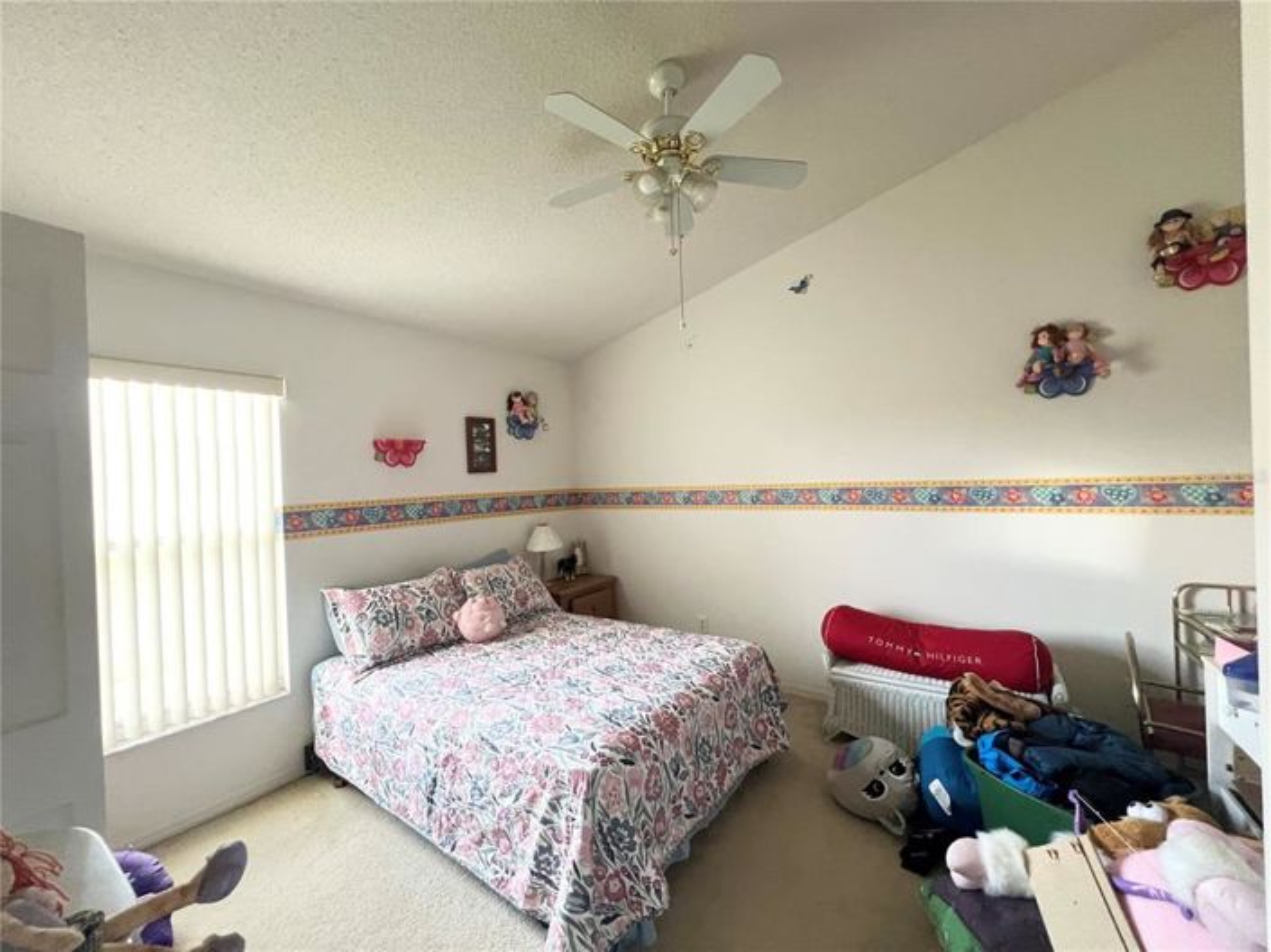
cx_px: 636
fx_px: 477
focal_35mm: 13
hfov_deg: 106.2
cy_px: 476
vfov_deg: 89.9
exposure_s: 1/67
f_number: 1.8
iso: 250
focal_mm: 1.57
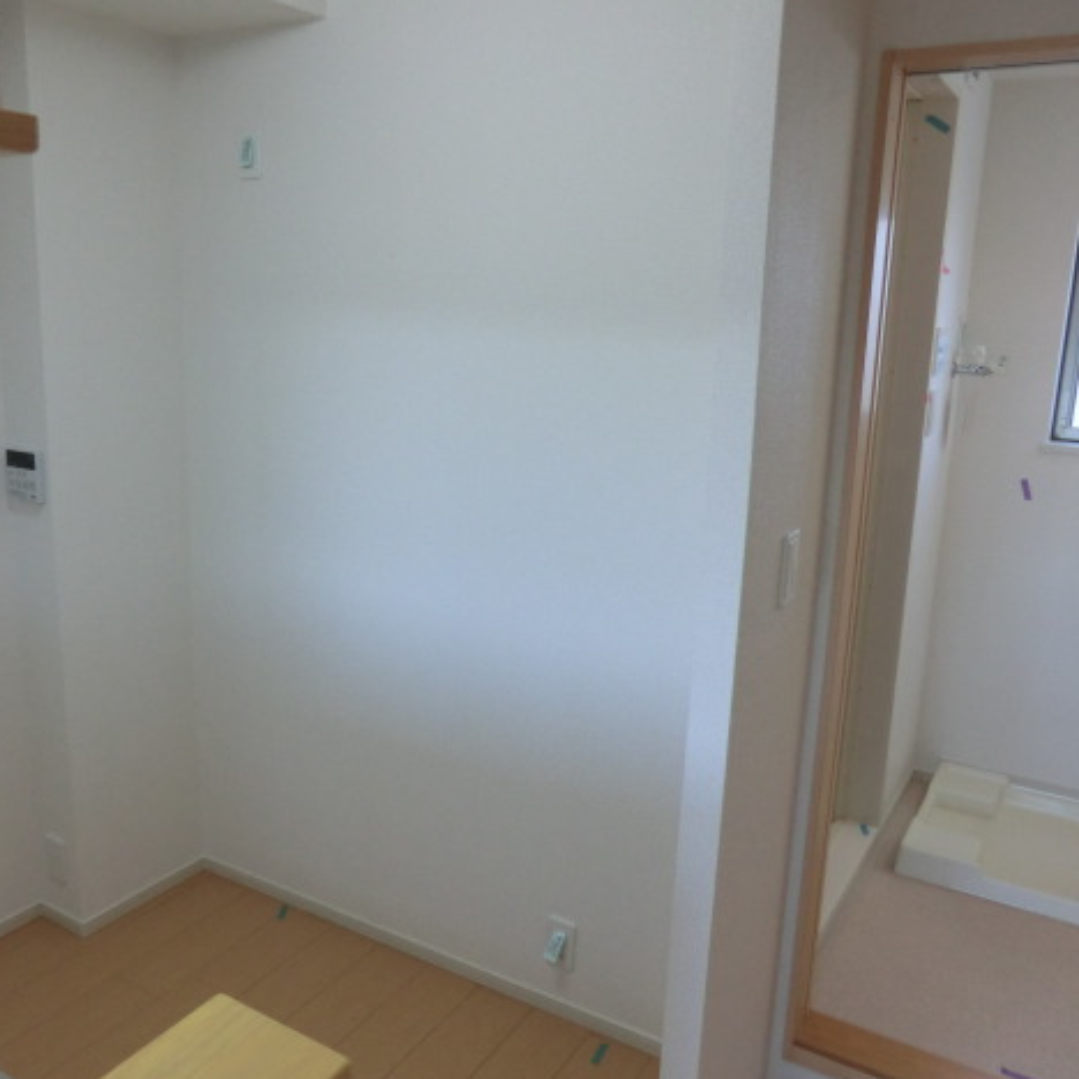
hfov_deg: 55.5
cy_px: 546
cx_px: 470
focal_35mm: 29
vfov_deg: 55.6
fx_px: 1023
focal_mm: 4.3
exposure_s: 1/60
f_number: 3.2
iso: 160
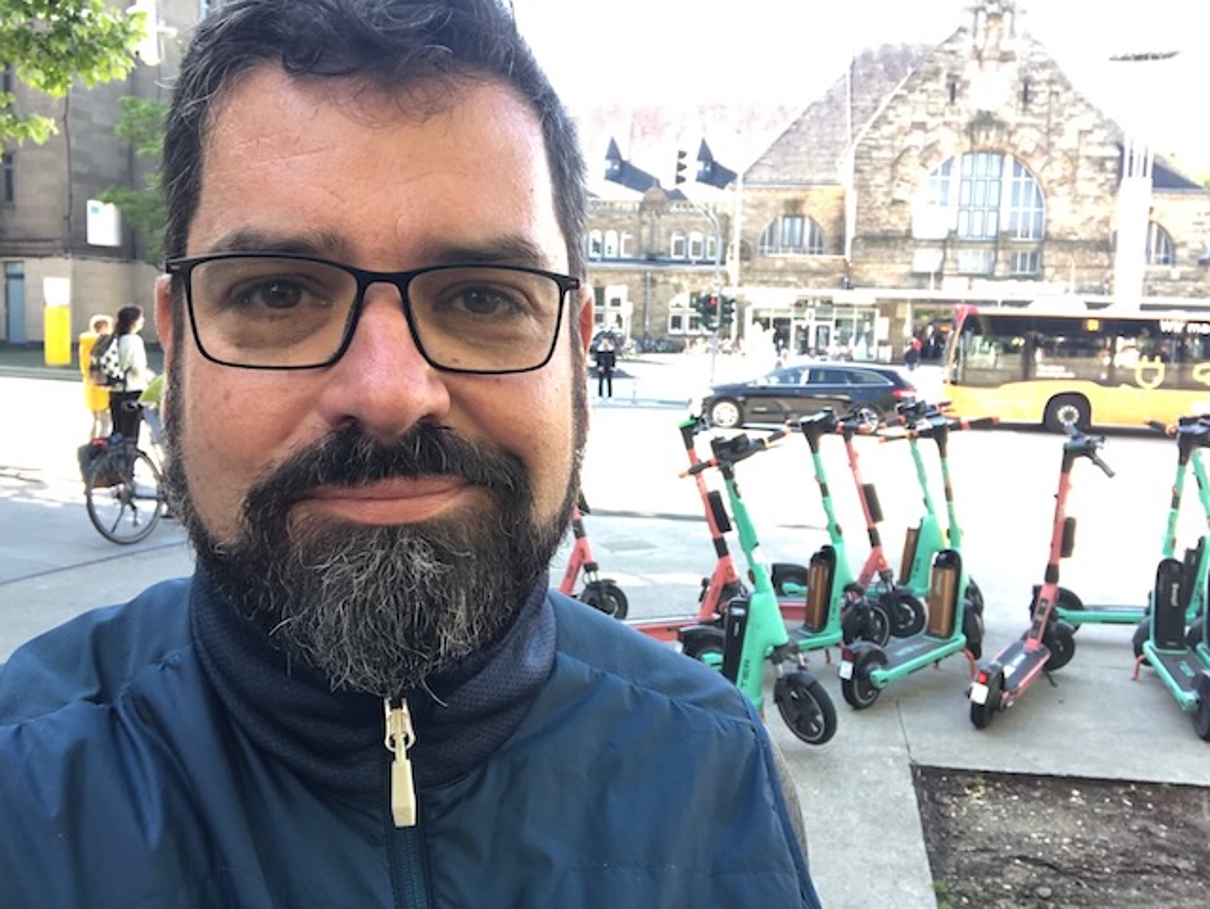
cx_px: 605
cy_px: 454
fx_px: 1119
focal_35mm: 32
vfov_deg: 44.2
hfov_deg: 56.8
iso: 80
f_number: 2.2
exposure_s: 1/120
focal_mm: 2.87
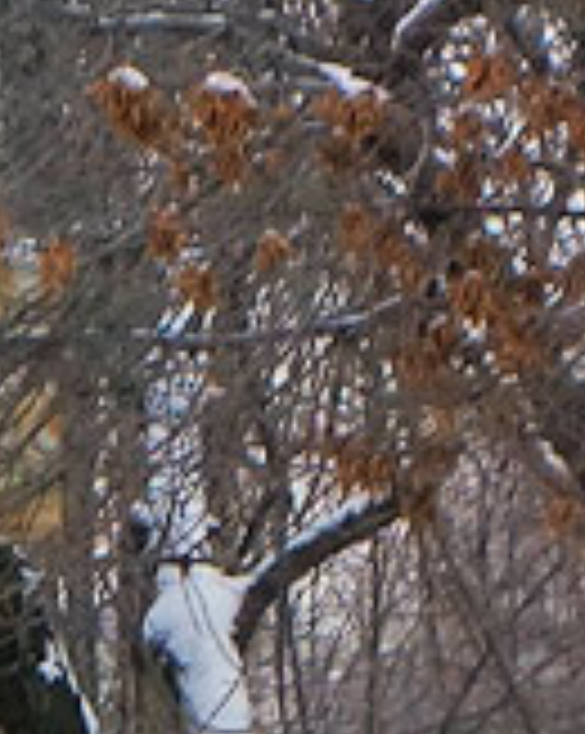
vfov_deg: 2.9
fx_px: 14723
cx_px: -1714
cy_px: 594
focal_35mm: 679
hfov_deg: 2.2
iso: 320
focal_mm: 36.58
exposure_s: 1/500
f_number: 4.9
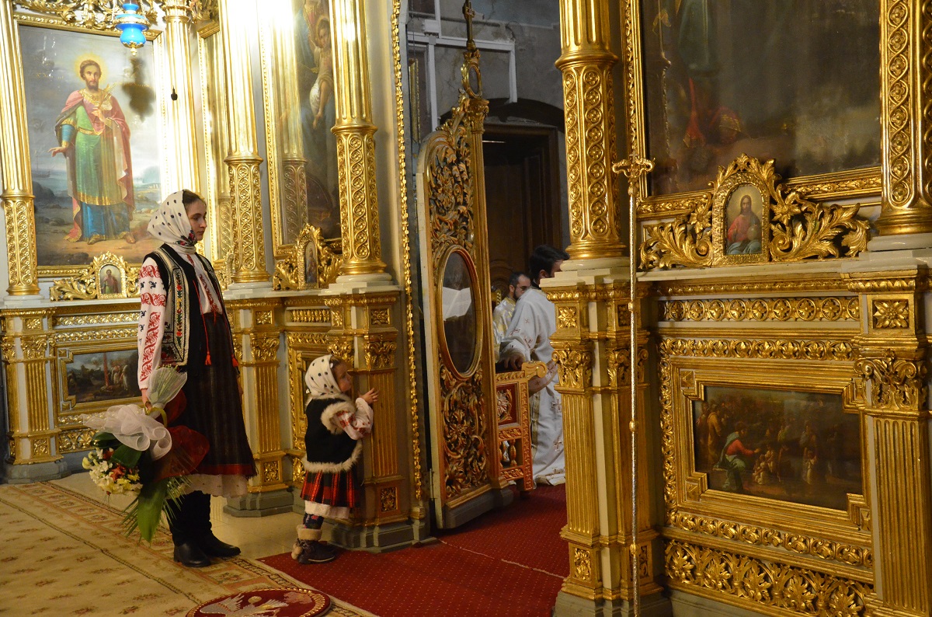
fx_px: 1085
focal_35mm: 42
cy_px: 308
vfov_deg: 31.7
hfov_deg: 46.5
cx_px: 466
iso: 3200
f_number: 4
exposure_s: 1/25
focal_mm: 28
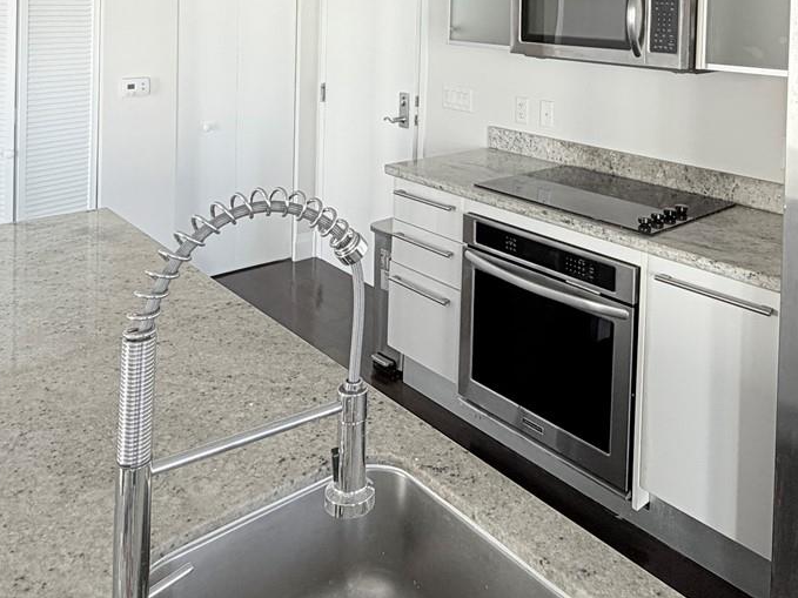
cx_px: 489
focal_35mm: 33
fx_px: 761
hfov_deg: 54.8
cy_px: 26
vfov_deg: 38.9
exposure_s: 1/121
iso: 100
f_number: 2.2
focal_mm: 2.22
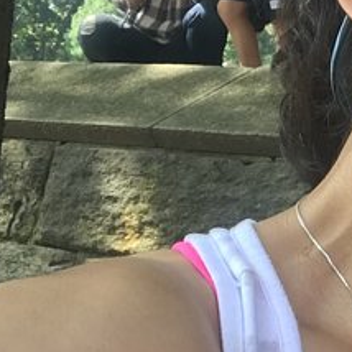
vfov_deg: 17.5
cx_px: 493
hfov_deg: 16.3
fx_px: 1139
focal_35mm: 99
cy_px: 241
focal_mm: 2.87
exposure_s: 1/60
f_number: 2.2
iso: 25
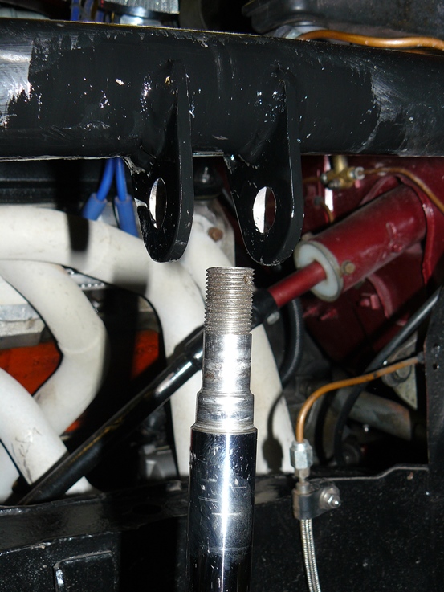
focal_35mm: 36
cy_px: 296
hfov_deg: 39.7
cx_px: 222
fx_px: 615
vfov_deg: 51.3
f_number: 4
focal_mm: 6
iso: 100
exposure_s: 1/30
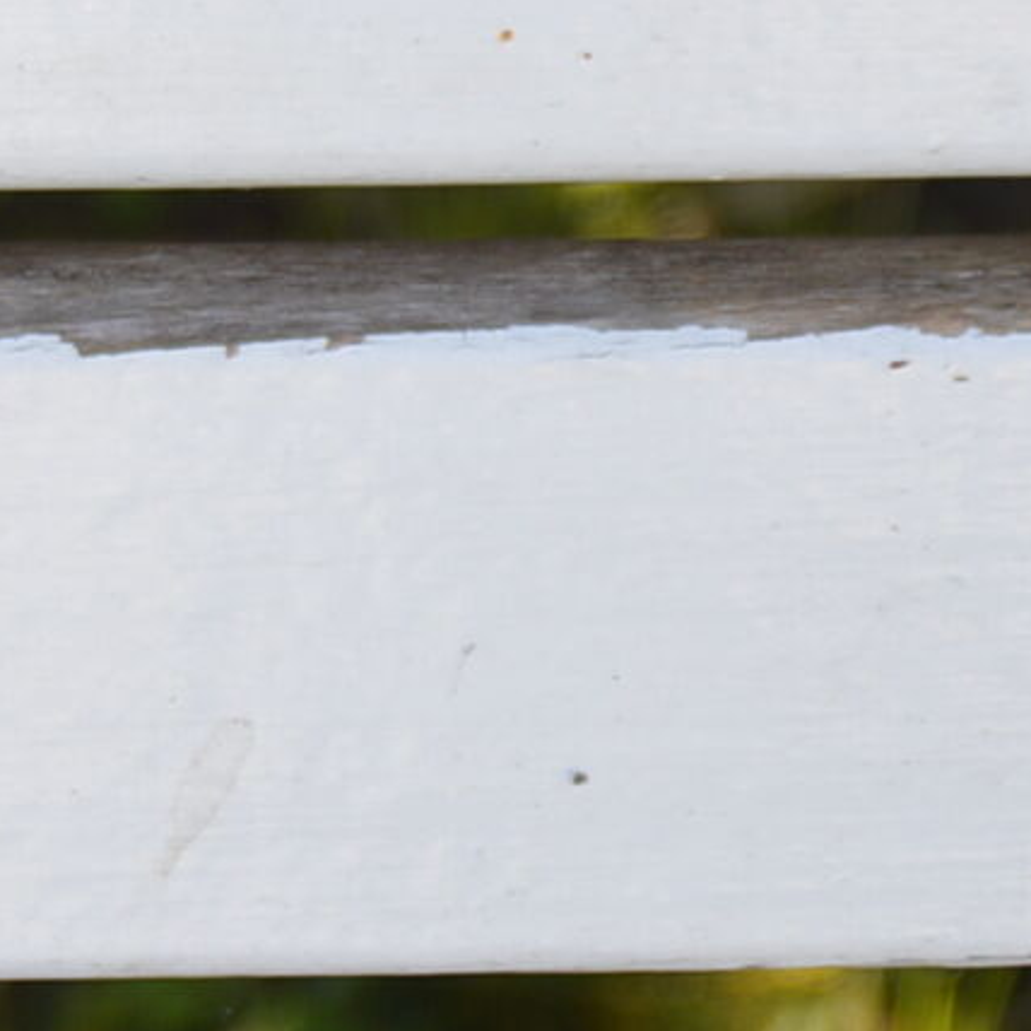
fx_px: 7548
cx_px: -1296
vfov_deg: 7.5
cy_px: -1007
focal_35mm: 224
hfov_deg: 7.4
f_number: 4
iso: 100
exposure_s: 1/125
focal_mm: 25
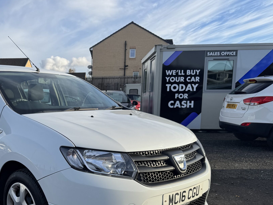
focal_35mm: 38
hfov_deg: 46.8
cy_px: 147
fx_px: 300
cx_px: 61
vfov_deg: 37.0
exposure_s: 1/2415
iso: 80
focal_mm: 6.76
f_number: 1.78
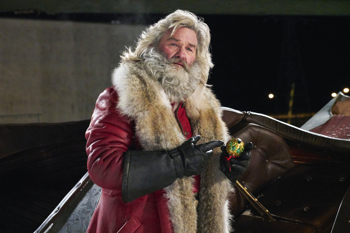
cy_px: 116
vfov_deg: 17.1
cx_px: 175
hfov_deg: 25.4
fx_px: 778
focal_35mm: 80
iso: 12800
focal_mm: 80
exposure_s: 1/100
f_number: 5.6
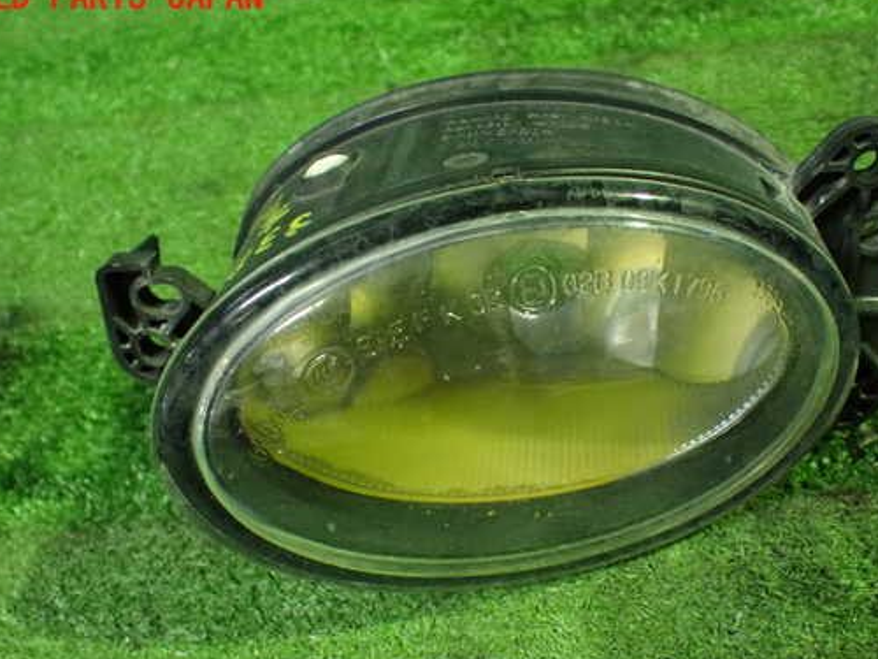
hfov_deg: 51.3
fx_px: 913
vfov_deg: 39.6
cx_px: 471
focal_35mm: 36
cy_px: 371
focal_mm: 5.4
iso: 800
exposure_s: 1/40
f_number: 2.3
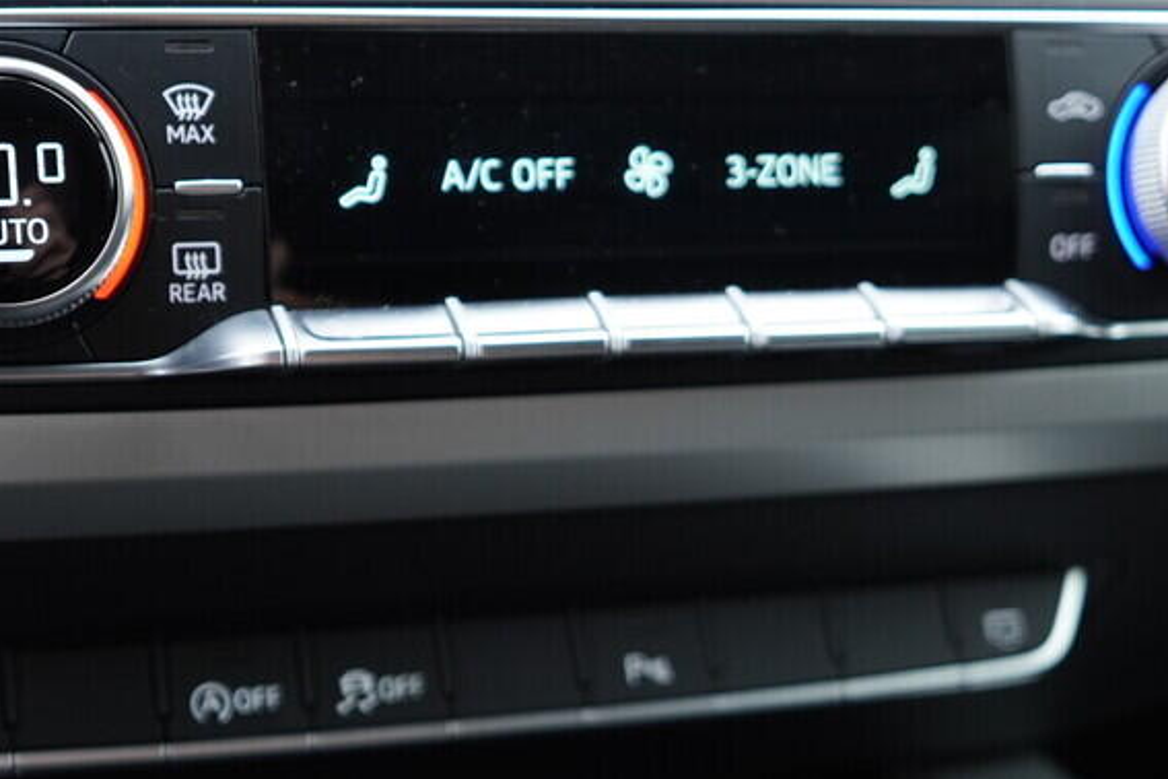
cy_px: 603
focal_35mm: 65
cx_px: 511
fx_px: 2109
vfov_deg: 20.7
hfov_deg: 30.9
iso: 400
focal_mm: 24
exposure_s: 1/40
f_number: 2.8
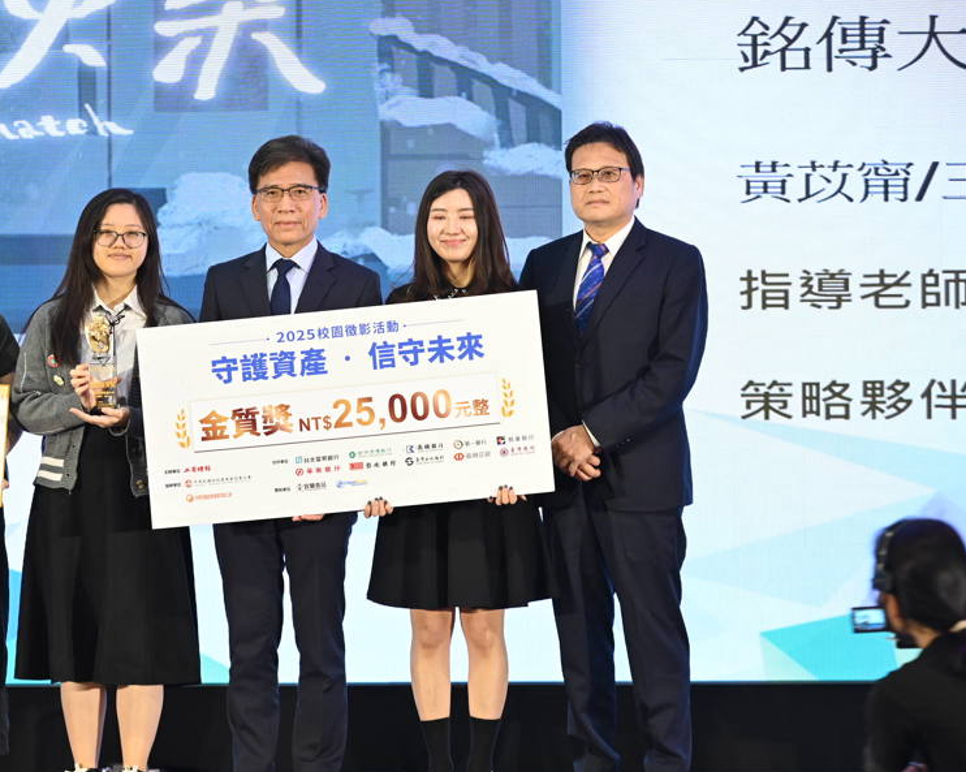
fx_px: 4630
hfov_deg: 11.9
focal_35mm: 162
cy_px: 356
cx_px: 302
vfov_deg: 9.5
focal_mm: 125
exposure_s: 1/125
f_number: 3.5
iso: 1250
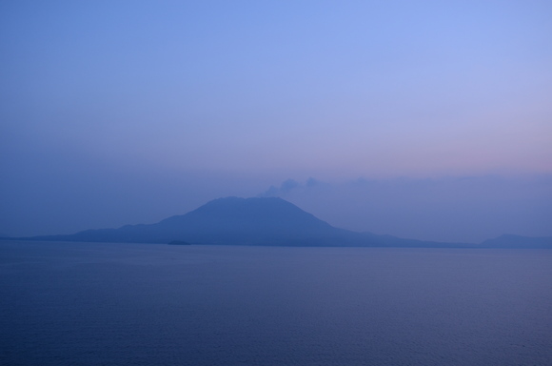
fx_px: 528
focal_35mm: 34
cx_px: 276
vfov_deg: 38.2
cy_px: 183
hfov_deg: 55.2
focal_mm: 23
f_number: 5.6
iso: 250
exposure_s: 1/125
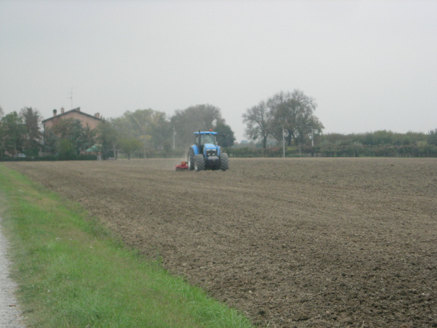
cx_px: 218
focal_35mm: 113
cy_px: 164
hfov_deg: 17.4
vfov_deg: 13.1
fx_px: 1427
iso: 152
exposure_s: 1/115
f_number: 4.9
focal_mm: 23.4
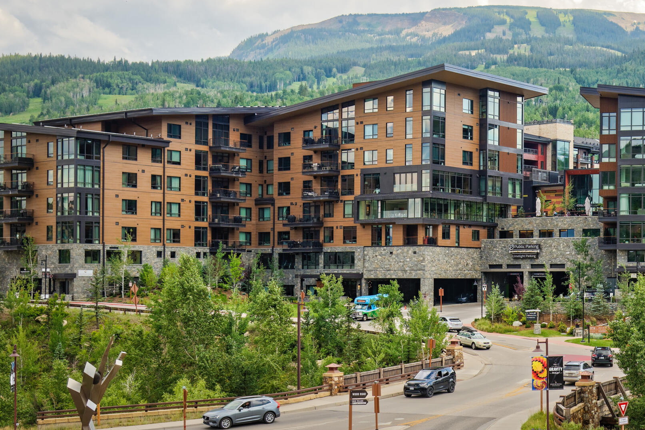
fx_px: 1165
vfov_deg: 20.9
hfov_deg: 30.5
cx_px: 478
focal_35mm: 65
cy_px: 174
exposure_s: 1/160
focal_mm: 35
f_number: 7.1
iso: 100
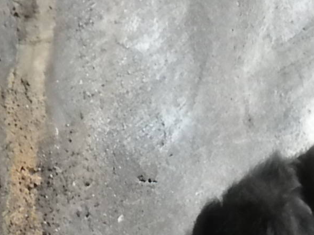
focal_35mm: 702
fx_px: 6364
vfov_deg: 2.1
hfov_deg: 2.8
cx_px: 252
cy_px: 300
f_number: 14
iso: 640
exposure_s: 1/156
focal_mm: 46.2
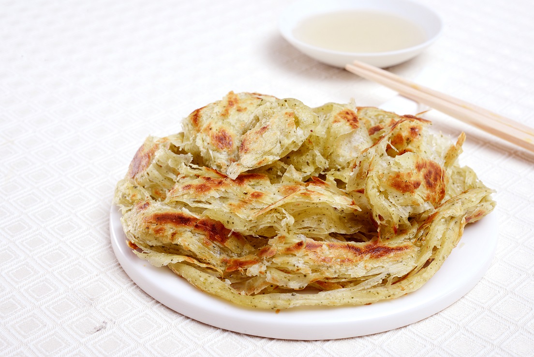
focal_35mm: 60
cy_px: 178
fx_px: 890
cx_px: 267
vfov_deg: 22.6
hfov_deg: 33.4
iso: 100
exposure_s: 1/125
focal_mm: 60
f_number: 18
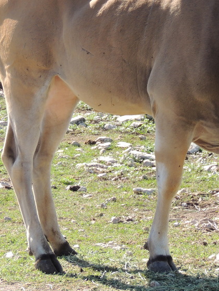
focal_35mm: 239
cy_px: 69
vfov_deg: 8.3
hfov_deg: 6.2
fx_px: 2015
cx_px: 146
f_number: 4.2
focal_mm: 18.7
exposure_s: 1/250
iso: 100
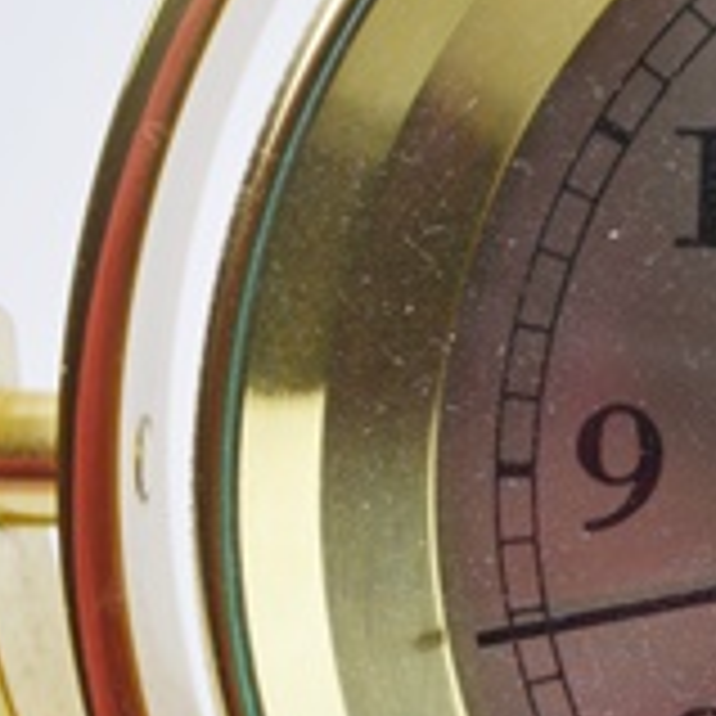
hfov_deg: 7.9
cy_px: 504
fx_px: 5069
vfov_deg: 8.1
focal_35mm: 217
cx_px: 1220
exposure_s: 1/125
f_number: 5.6
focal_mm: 45
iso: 360
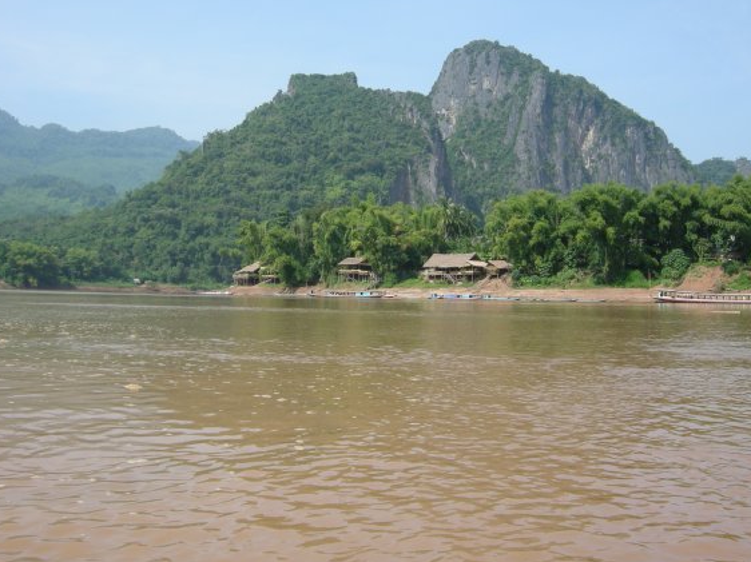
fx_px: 889
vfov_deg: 35.1
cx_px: 390
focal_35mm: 41
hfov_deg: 45.8
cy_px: 266
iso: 64
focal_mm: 7.5
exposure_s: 1/222
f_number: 5.4
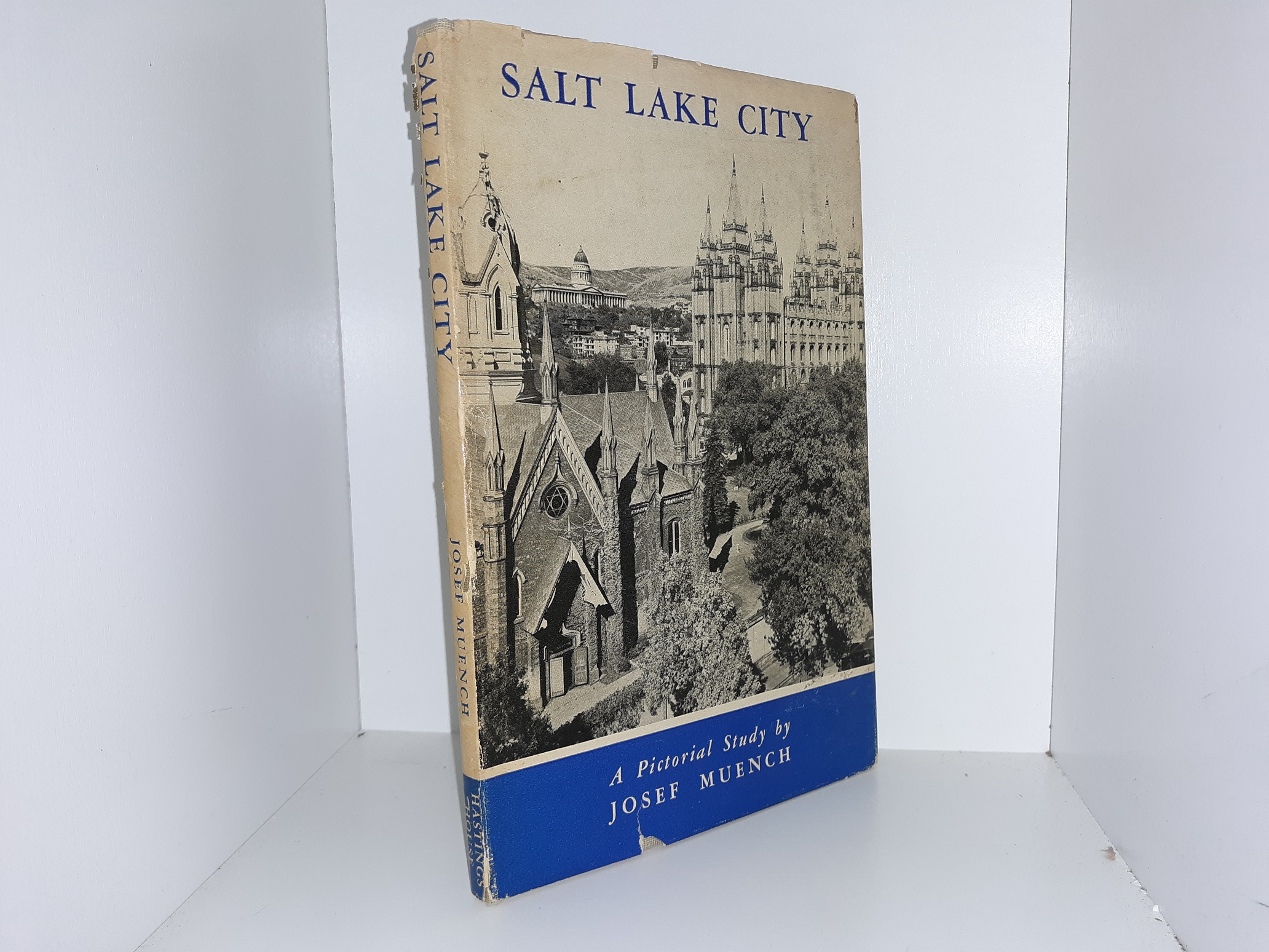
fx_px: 1026
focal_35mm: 28
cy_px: 476
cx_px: 634
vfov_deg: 49.7
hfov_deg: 63.4
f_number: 1.7
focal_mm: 3.7
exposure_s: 1/123
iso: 40
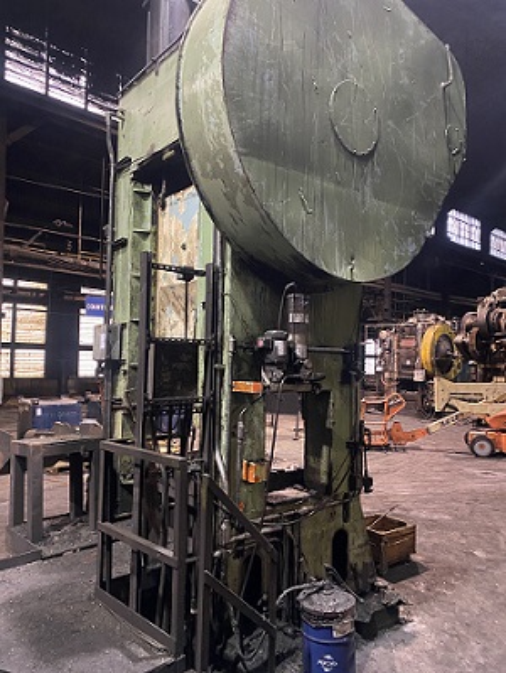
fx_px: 506
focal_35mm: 26
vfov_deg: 67.3
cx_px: 253
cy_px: 336
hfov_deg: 53.1
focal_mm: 4.25
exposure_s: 1/30
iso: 640
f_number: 1.8
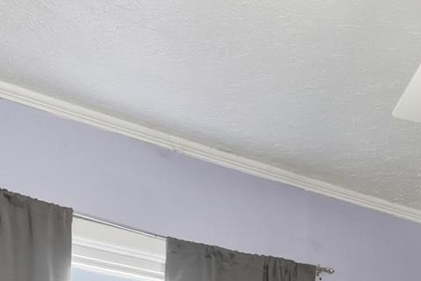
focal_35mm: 79
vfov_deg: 14.7
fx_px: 924
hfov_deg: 20.8
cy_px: 539
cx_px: 674
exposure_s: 1/25
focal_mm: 10
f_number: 9
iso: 640
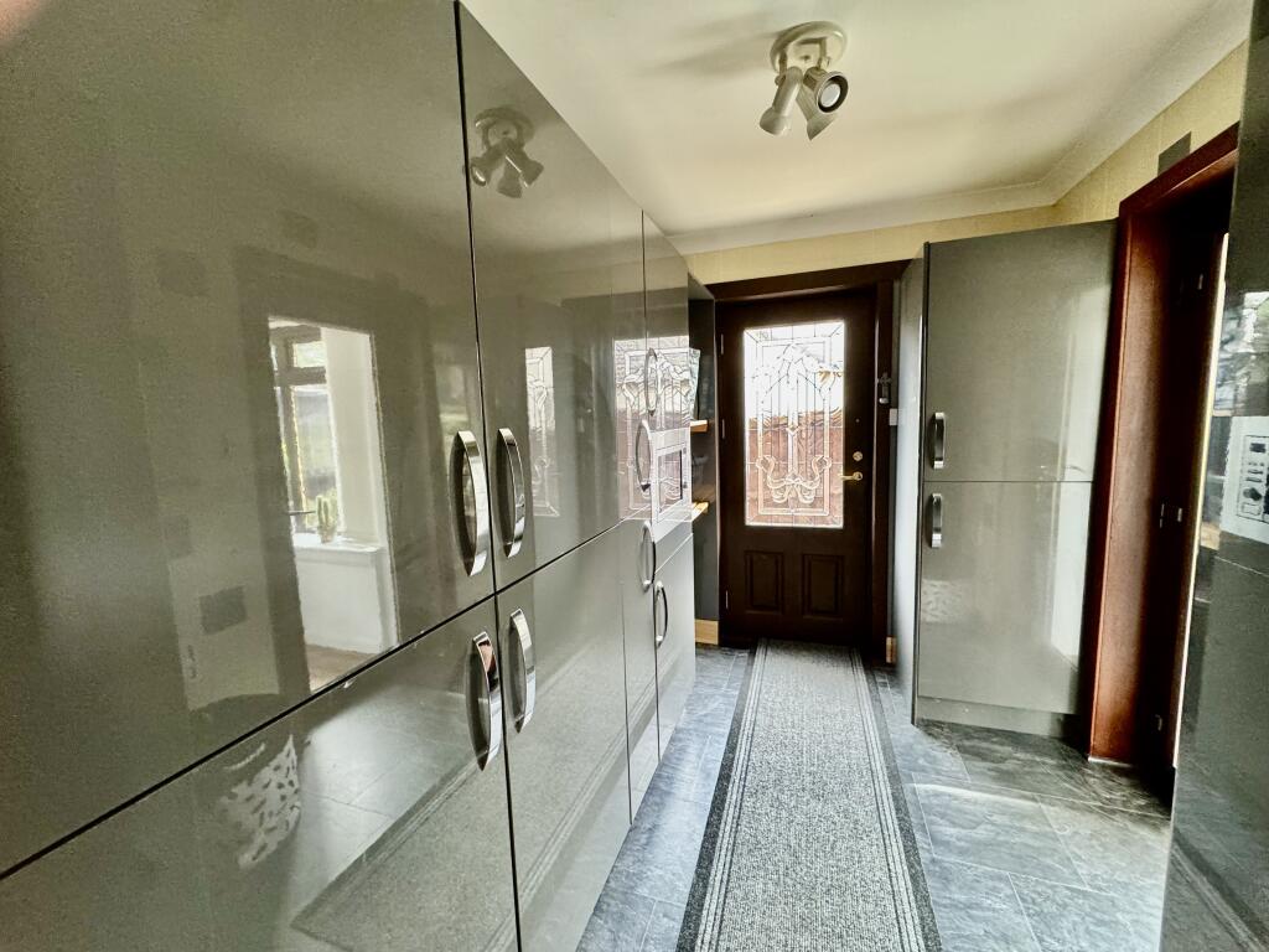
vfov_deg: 85.7
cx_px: 634
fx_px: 513
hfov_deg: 102.1
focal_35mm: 14
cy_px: 476
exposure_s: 1/50
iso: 400
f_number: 2.2
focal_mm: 2.22
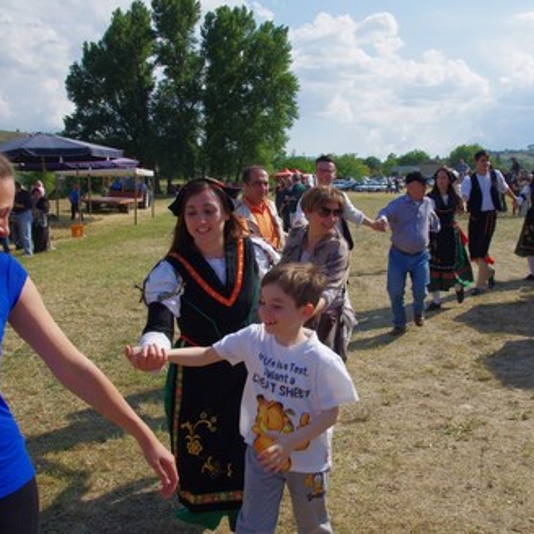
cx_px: 319
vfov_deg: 47.2
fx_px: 611
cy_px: 268
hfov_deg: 47.0
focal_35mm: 35
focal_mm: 18
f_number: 7.1
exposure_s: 1/400
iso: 200
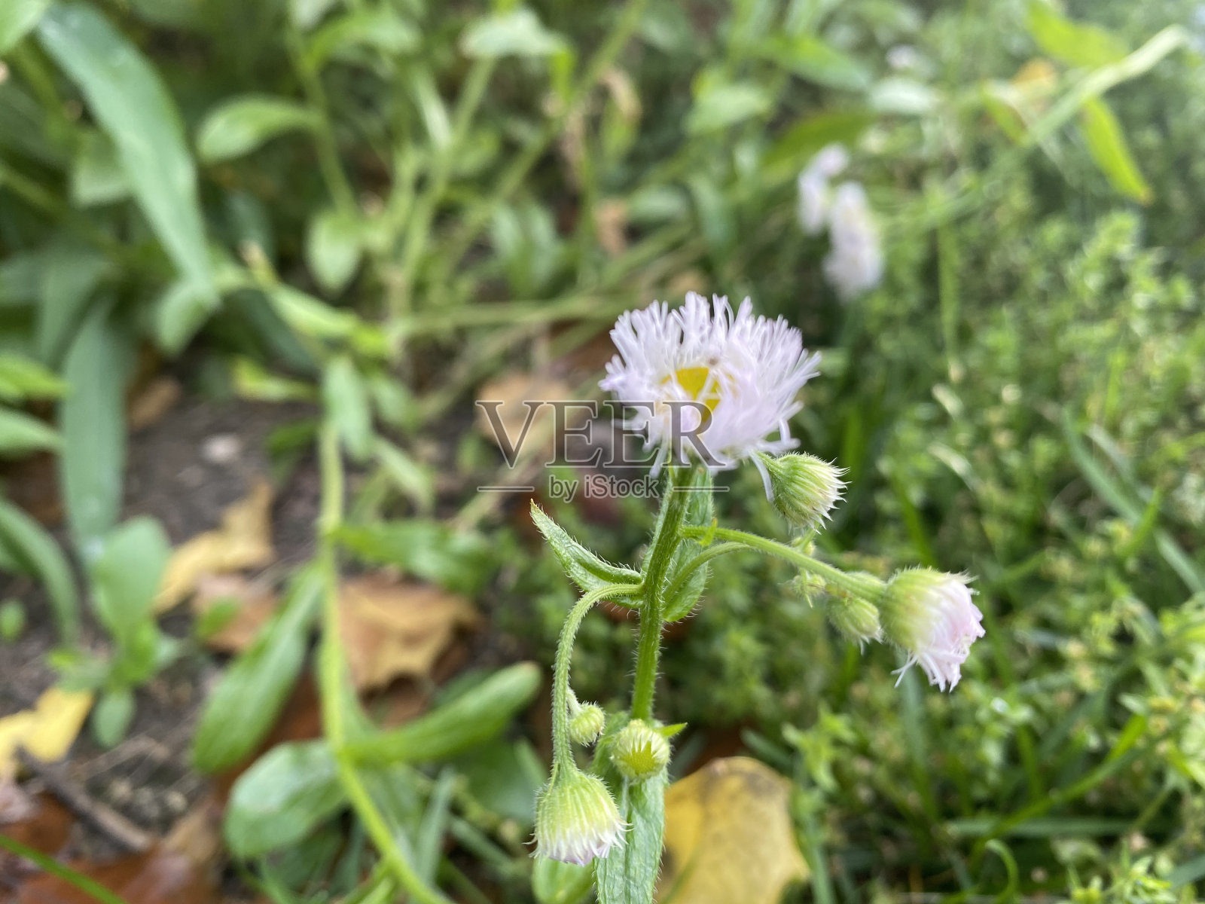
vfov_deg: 53.1
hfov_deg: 67.3
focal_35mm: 26
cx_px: 602
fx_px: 905
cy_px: 452
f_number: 1.8
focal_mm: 4.25
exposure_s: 1/121
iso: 50
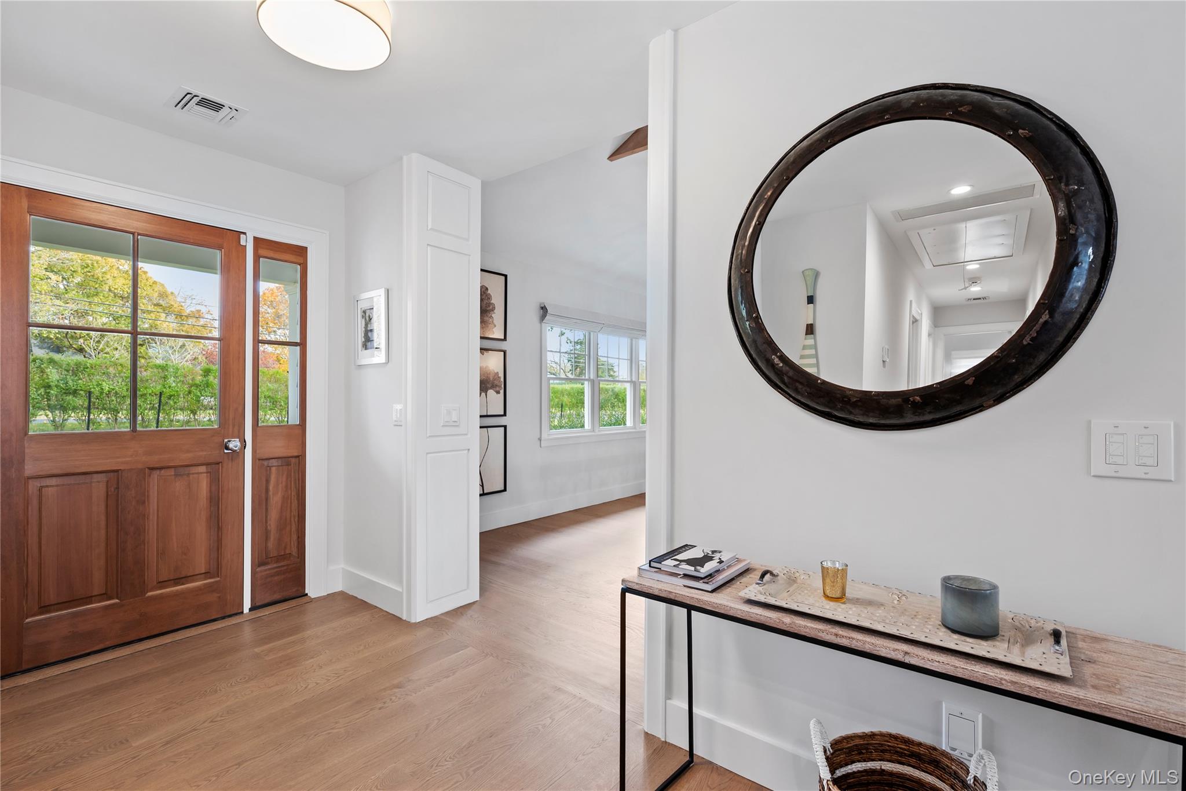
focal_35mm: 16
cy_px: 396
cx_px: 593
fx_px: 543
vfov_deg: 72.0
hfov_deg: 95.0
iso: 400
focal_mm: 16.5
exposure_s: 1/6
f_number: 8
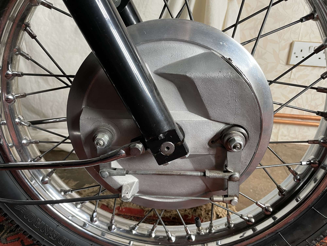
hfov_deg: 67.3
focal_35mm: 26
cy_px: 123
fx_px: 246
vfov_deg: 53.1
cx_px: 164
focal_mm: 4.2
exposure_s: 1/60
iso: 200
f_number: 1.6
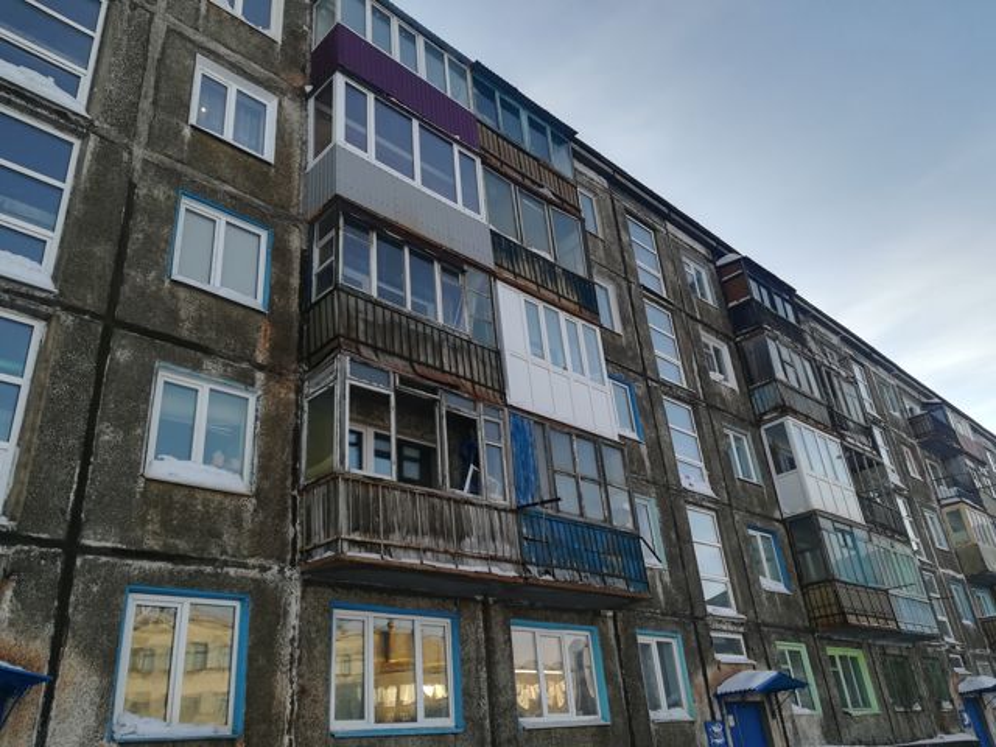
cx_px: 498
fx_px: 748
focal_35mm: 26
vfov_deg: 53.1
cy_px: 374
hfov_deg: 67.3
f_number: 2.2
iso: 50
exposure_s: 1/221
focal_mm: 3.83
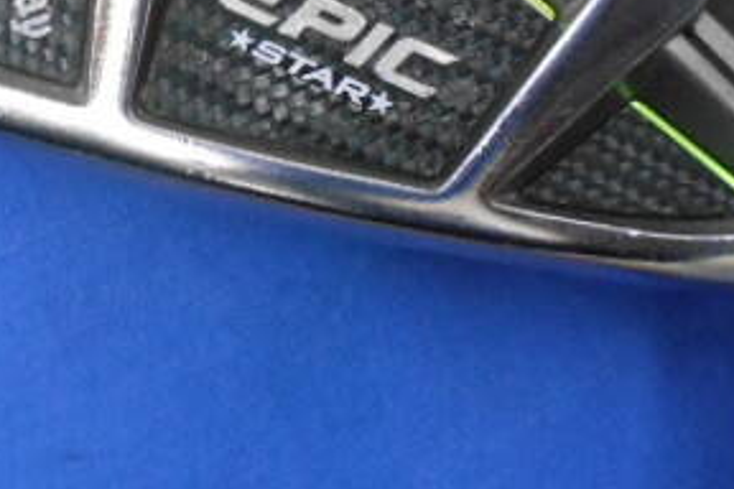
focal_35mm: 60
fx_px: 1223
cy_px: 0
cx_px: 352
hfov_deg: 33.4
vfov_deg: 21.8
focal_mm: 4.6
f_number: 3.2
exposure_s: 1/100
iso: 800
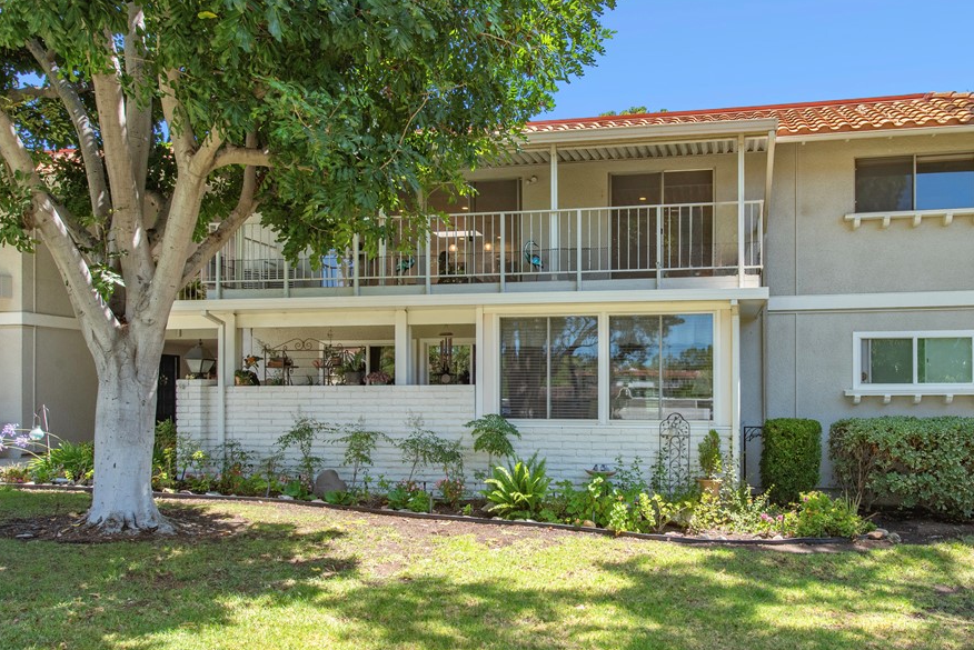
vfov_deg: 49.6
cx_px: 600
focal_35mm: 26
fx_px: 704
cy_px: 316
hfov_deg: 68.4
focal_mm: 21
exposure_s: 1/250
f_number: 8
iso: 360
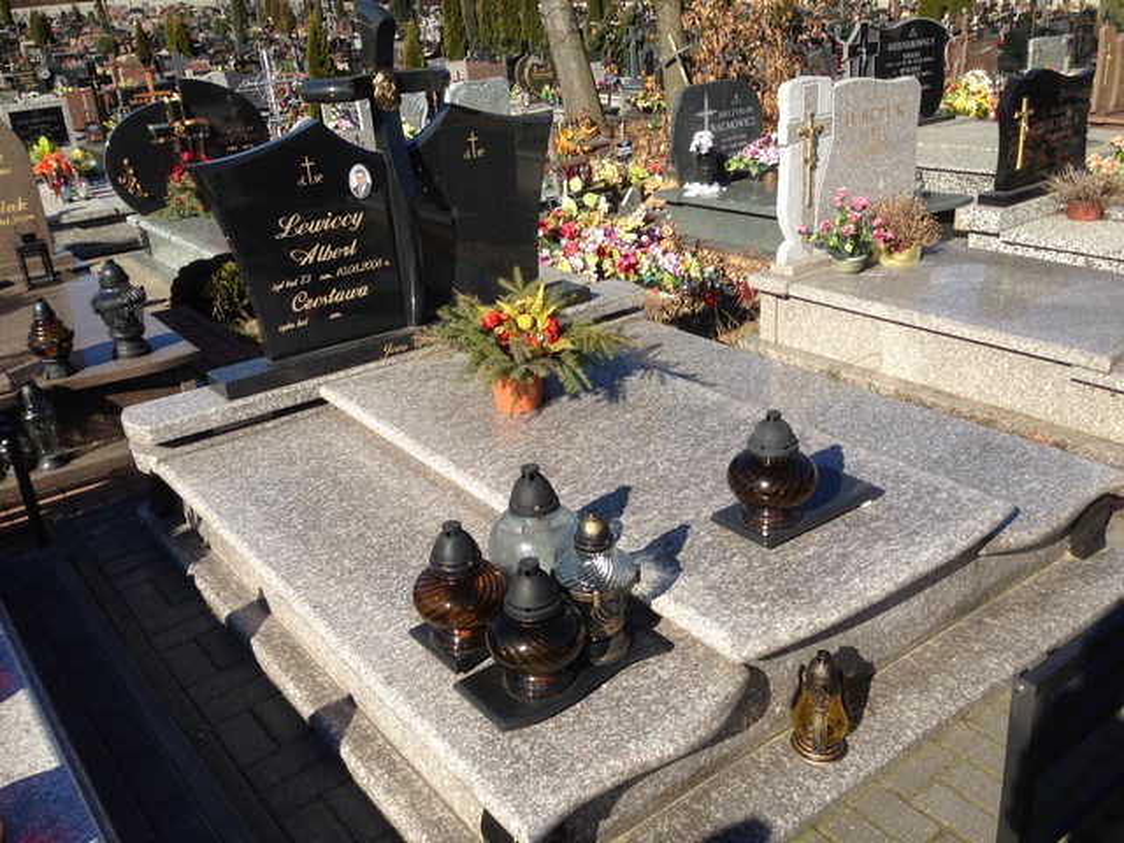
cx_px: 562
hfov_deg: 55.4
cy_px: 422
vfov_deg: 42.9
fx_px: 1072
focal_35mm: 33
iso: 50
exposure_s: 1/1323
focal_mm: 4.12
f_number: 2.4
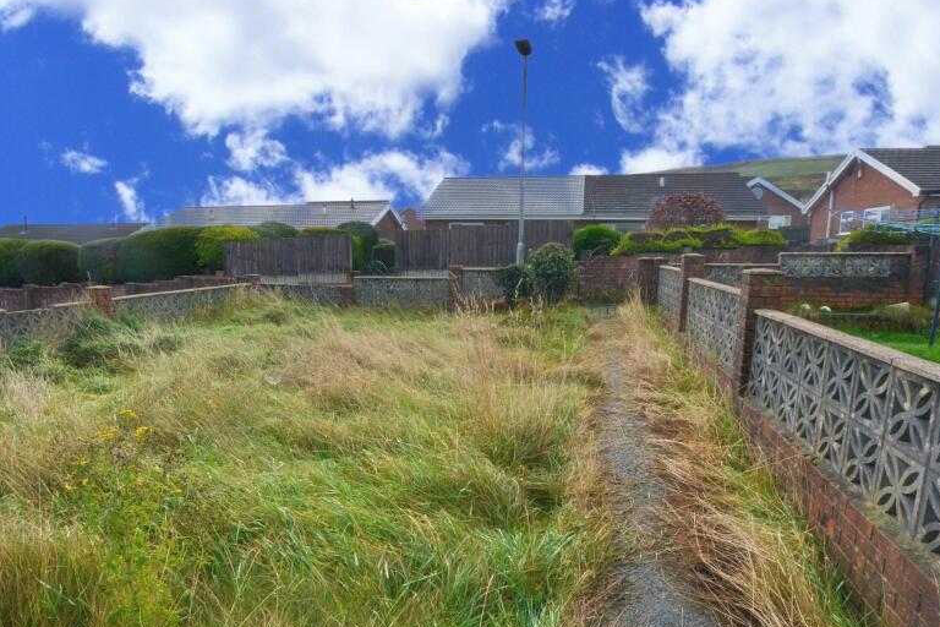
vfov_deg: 61.9
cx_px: 430
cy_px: 335
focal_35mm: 20
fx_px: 522
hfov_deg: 83.8
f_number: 8
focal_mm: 10
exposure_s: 1/250
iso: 140
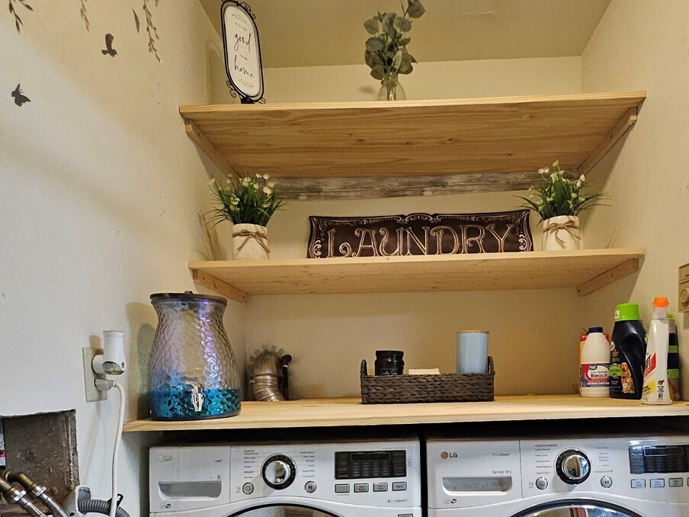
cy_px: 404
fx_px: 458
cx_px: 396
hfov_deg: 73.5
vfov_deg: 55.3
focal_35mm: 23
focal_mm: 1.74
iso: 500
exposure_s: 1/30
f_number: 2.2
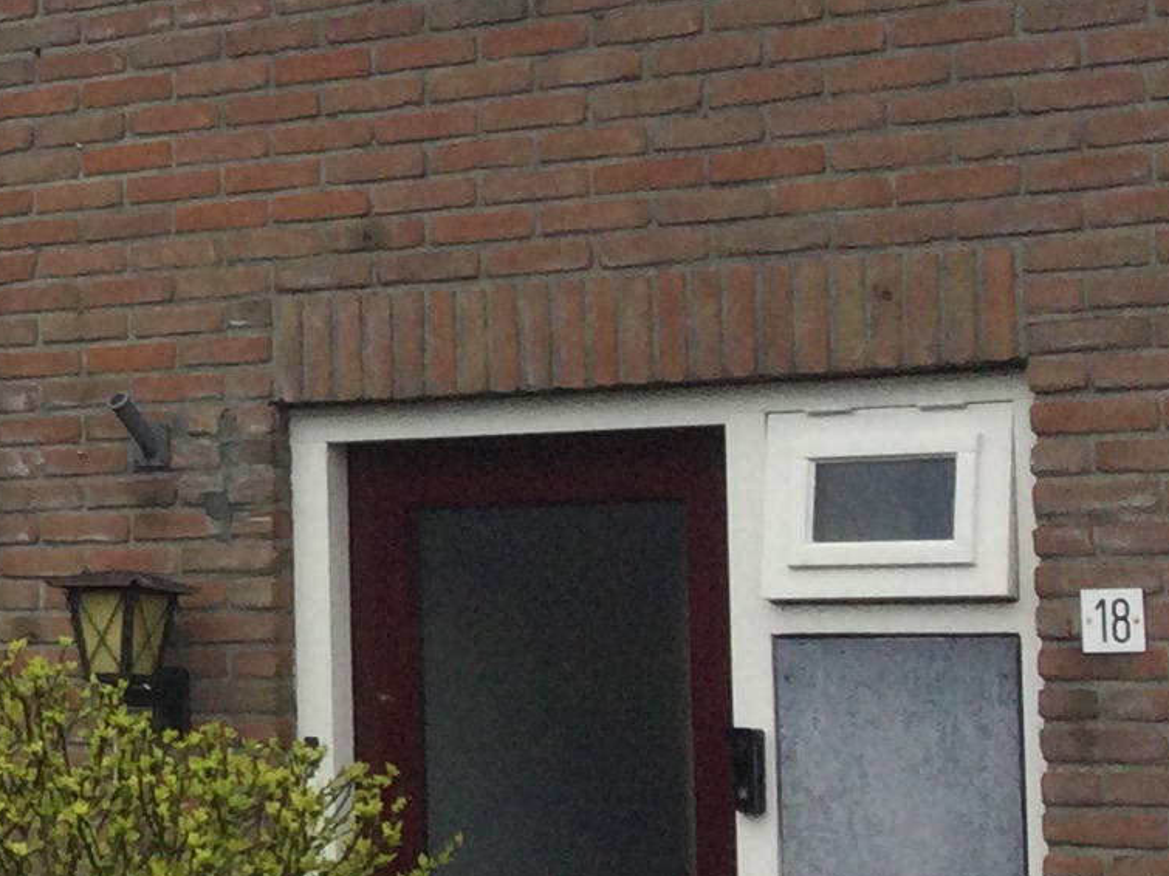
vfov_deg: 11.0
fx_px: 4525
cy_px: 254
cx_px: -1037
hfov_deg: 13.1
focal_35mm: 134
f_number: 2.4
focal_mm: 3.3
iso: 25
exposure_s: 1/512
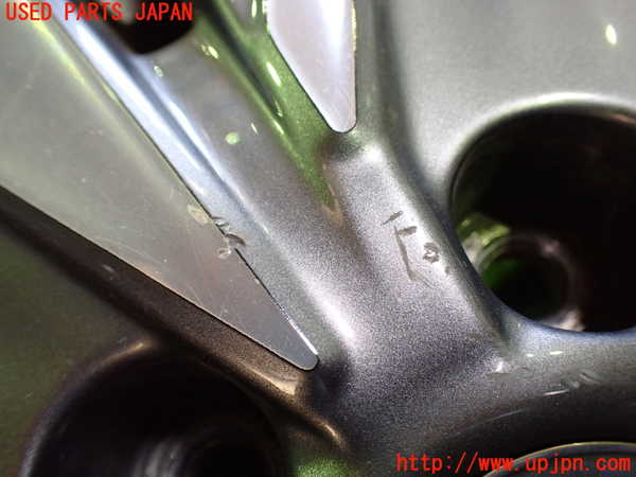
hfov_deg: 60.0
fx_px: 551
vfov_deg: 46.8
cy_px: 238
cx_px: 318
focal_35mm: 30
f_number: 2.3
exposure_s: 1/80
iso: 800
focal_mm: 5.4
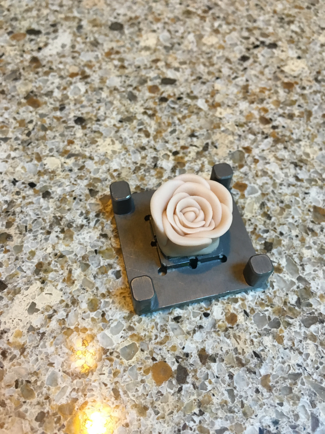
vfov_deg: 61.7
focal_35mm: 29
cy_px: 217
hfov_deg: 48.2
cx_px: 162
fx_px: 363
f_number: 2.2
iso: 200
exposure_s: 1/20
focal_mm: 4.15
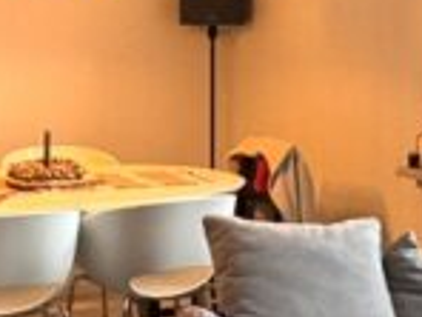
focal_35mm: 97
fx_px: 1183
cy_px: 94
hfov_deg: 20.2
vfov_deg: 15.2
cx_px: 165
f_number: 2.2
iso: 500
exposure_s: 1/50
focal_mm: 2.22
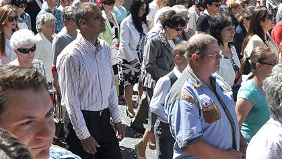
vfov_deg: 17.2
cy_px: 68
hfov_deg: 30.0
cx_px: 173
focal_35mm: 70
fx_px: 524
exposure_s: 1/500
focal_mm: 22
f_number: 11
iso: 400
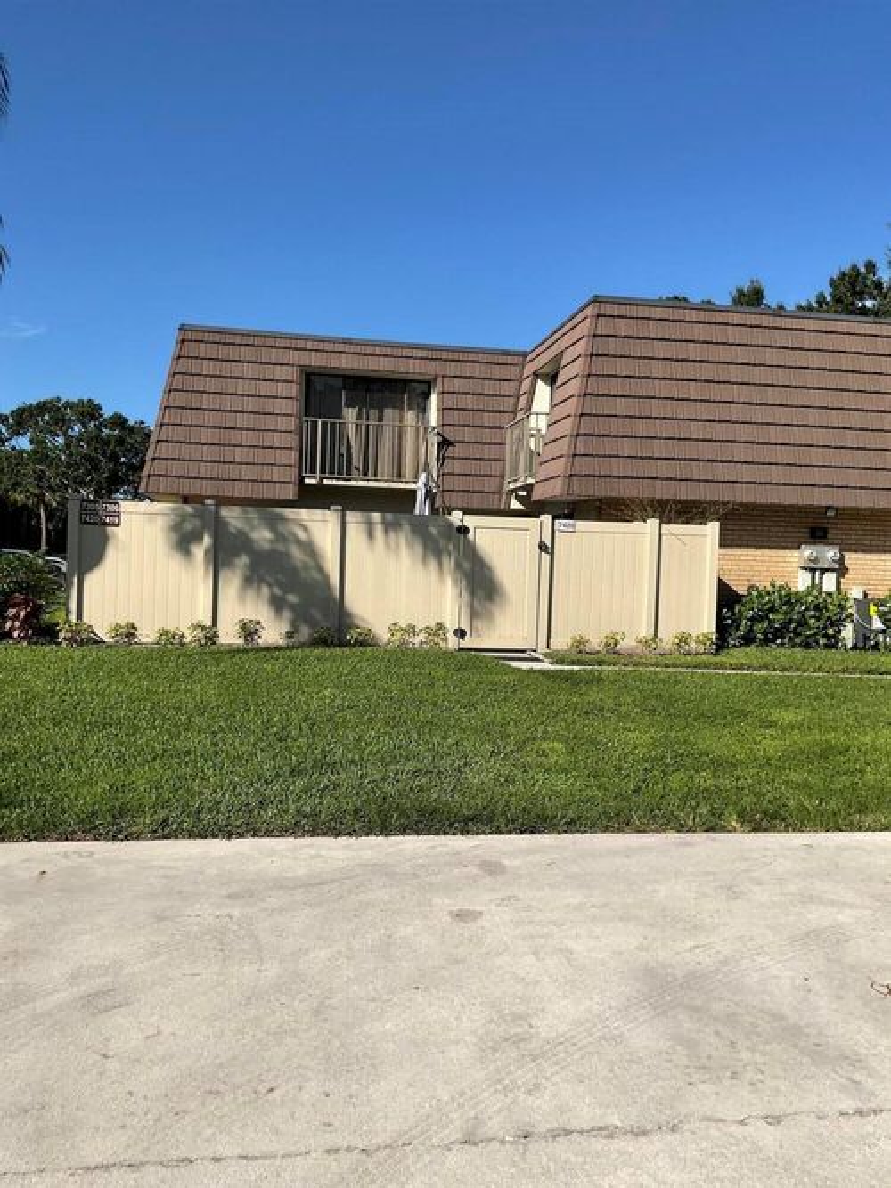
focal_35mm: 29
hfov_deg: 48.2
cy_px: 594
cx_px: 446
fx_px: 996
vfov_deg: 61.7
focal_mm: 3
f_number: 1.8
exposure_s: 1/2959
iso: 20
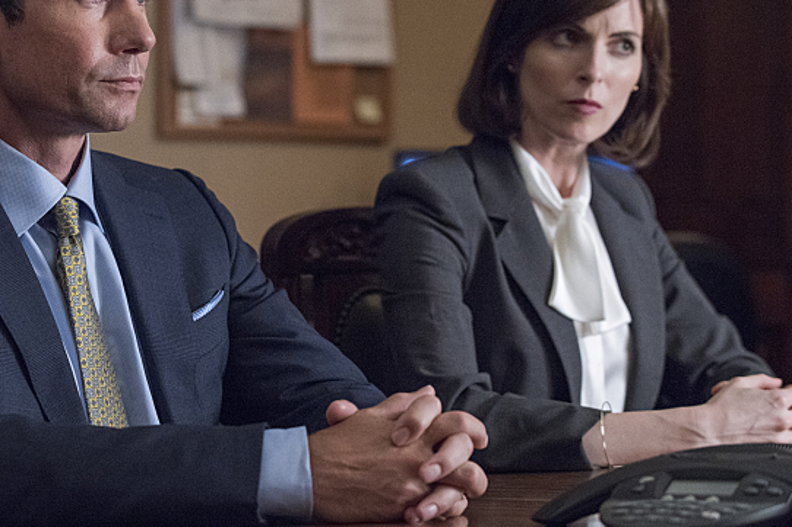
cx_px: 224
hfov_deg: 16.1
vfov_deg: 10.8
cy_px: 226
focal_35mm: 127
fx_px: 2793
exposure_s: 1/160
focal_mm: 86
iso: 4000
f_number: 3.5
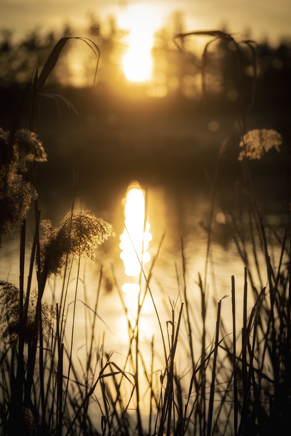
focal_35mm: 90
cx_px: 146
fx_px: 1090
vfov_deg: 22.6
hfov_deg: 15.2
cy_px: 218
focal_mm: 90
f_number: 4.5
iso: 320
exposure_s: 1/4000
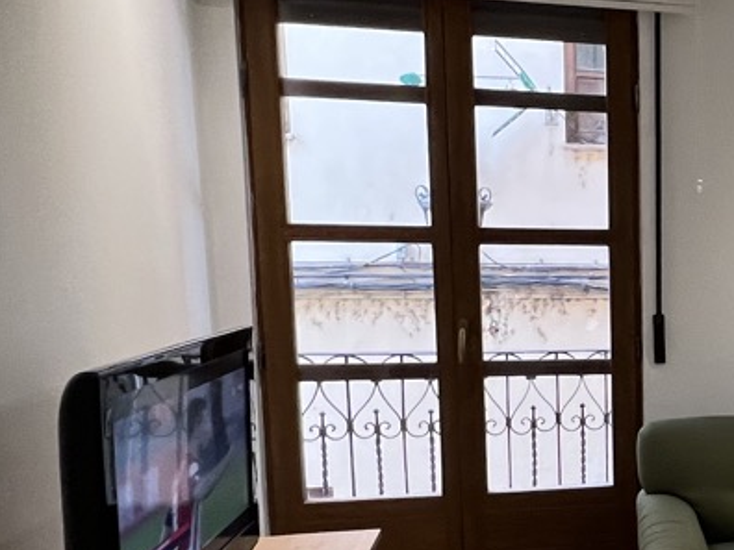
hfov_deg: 36.2
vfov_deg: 34.0
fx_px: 891
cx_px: 853
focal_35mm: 42
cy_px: 369
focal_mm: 1.57
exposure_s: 1/100
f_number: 1.8
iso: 250
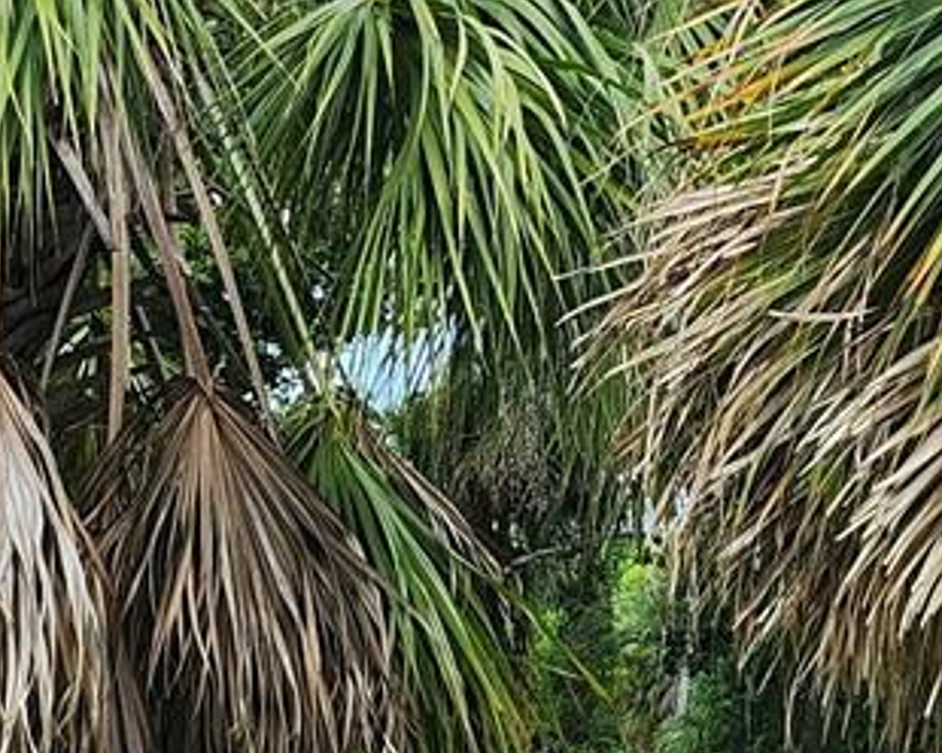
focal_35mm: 116
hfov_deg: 16.6
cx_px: 501
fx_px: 3234
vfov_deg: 12.7
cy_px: 1108
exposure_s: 1/379
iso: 25
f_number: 1.8
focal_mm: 5.54
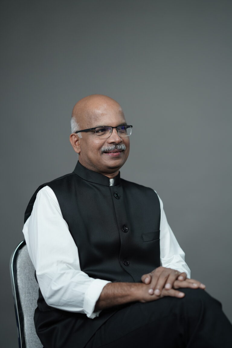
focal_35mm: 85
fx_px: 822
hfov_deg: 16.1
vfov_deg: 23.9
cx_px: 116
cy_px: 174
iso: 400
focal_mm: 85
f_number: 1.8
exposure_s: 1/200
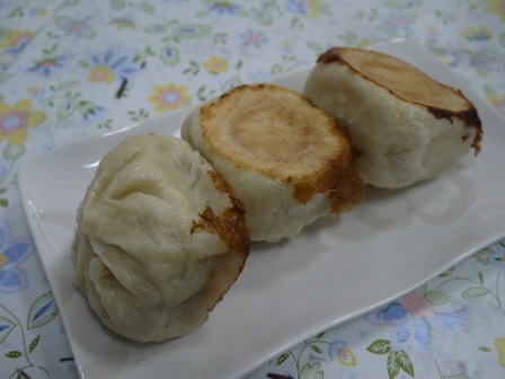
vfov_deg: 41.8
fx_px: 496
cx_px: 252
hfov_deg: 54.0
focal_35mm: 34
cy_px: 190
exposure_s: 1/60
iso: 500
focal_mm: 17
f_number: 4.1
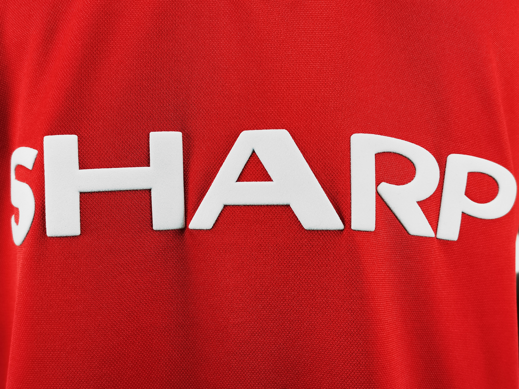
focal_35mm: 32
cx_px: 260
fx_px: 480
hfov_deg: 56.8
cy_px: 194
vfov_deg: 44.2
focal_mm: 5.58
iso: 160
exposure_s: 1/60
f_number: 1.8
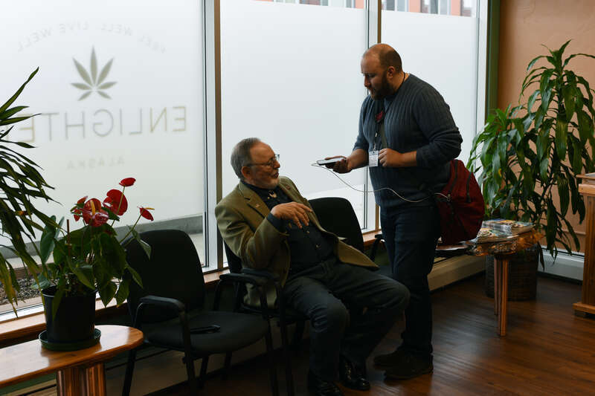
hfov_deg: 39.6
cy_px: 198
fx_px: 826
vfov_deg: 27.0
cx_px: 298
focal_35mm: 50
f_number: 2.5
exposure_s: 1/50
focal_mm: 50
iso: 125
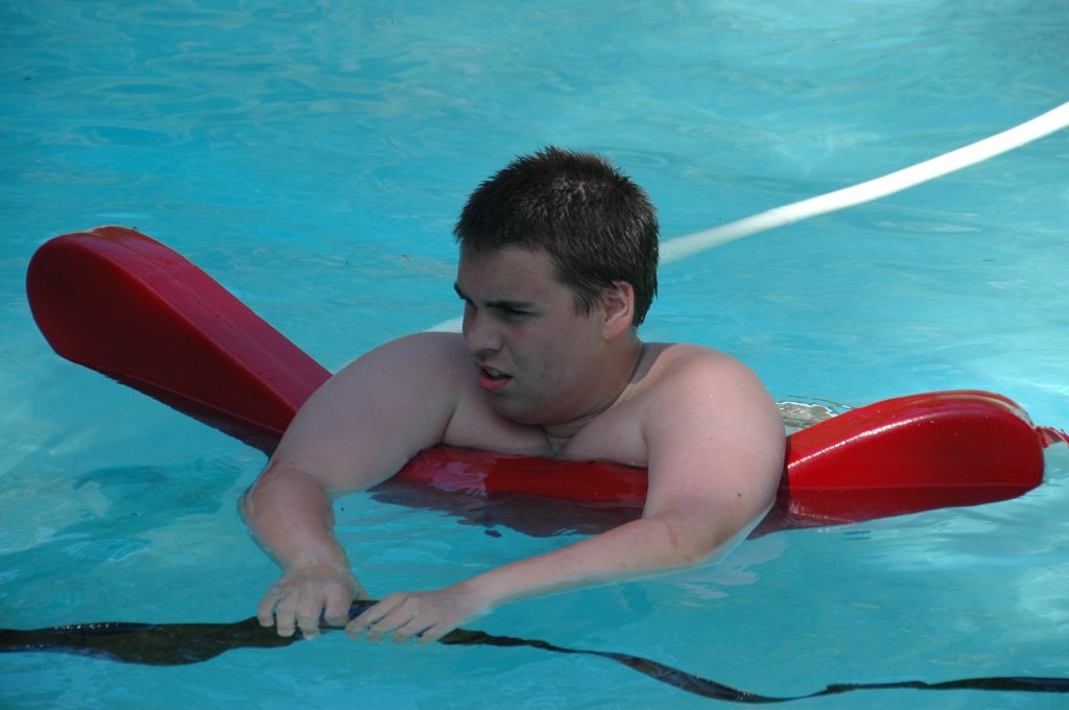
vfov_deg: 7.0
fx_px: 5783
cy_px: 355
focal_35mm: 195
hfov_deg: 10.6
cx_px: 534
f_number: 6.3
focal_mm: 130
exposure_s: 1/250
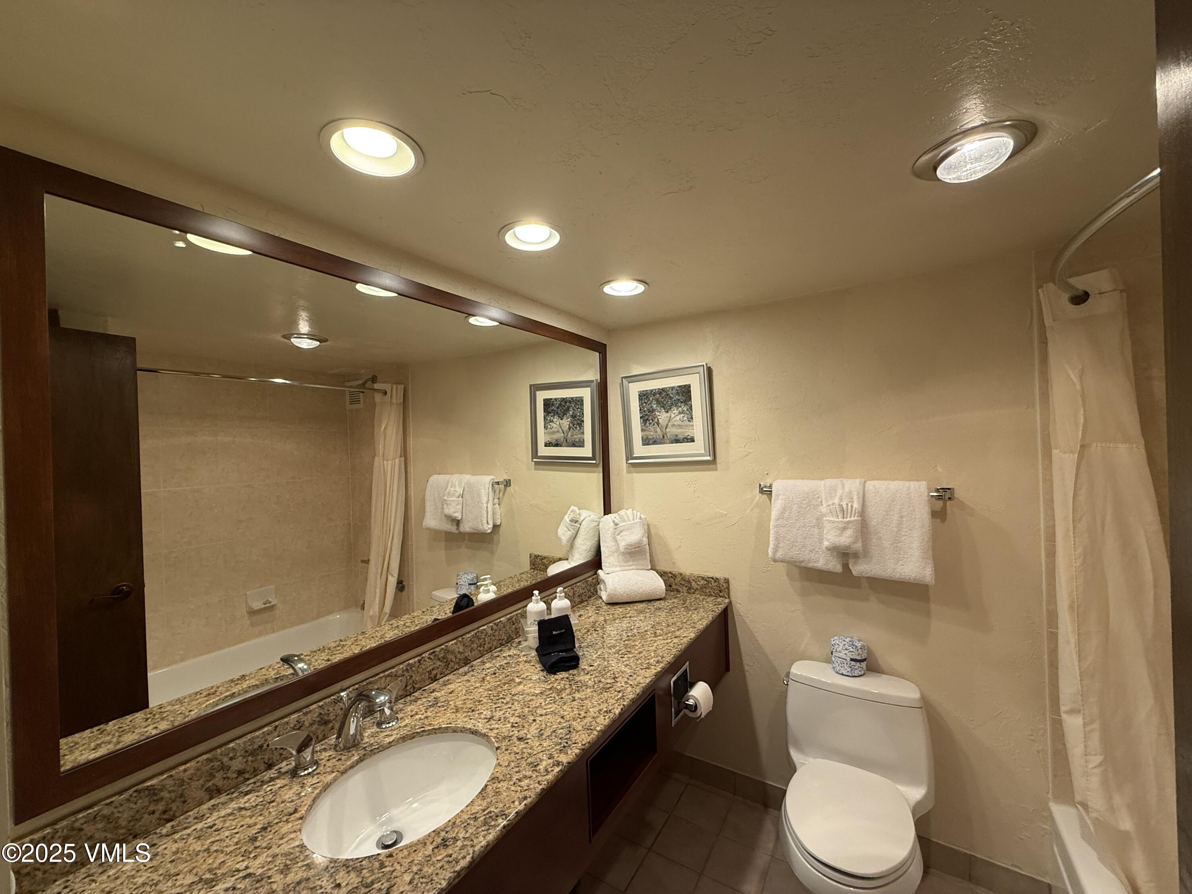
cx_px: 596
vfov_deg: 85.7
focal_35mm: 14
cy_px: 447
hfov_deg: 102.1
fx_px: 482
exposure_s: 1/120
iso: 200
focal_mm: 2.22
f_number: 2.2
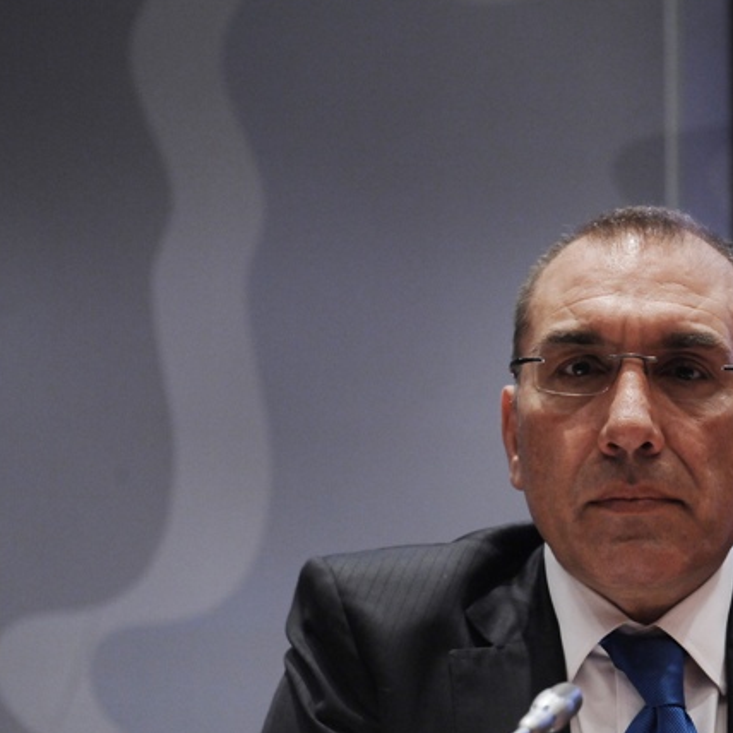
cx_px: 639
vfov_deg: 15.7
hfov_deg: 15.5
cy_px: 402
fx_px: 2659
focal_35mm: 111
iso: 3200
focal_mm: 70
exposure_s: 1/125
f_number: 4
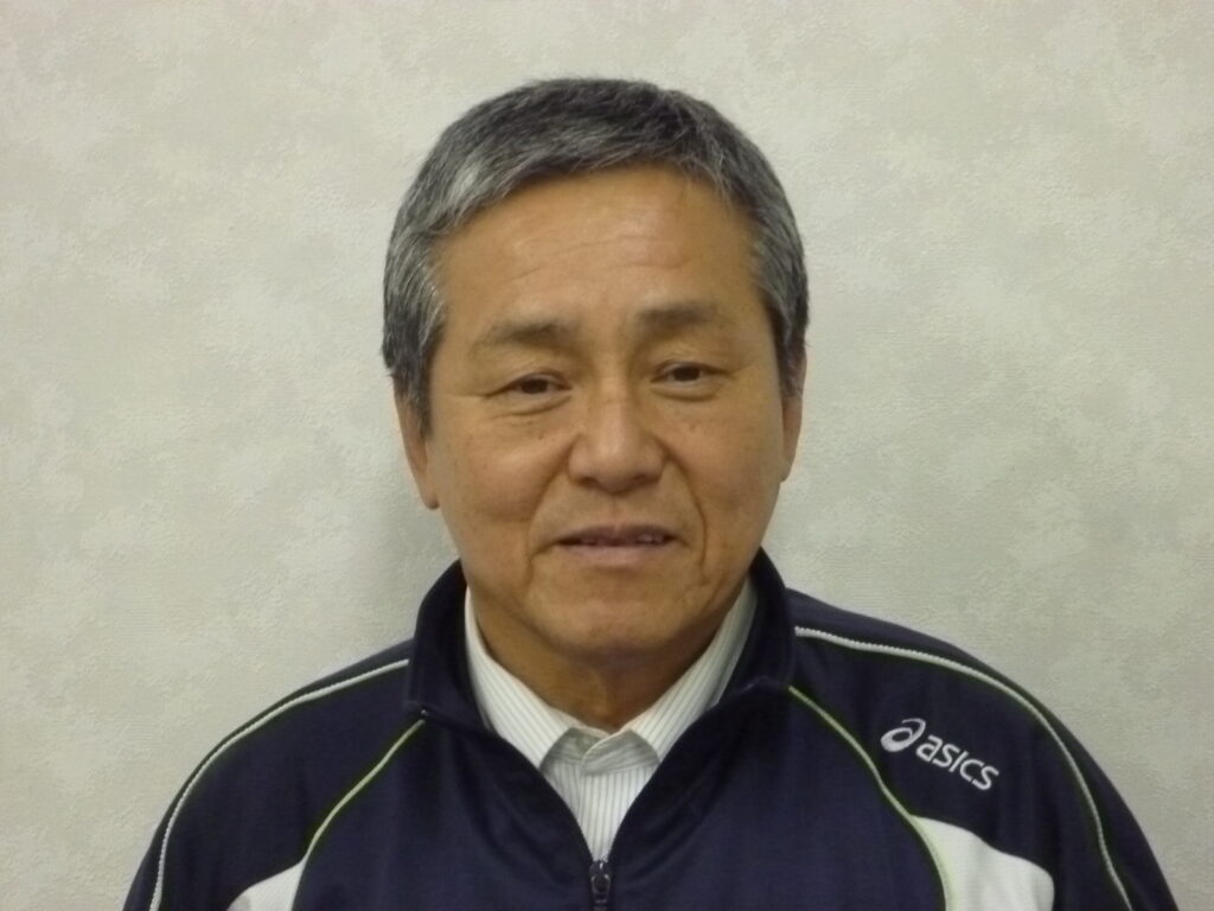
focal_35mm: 105
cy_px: 456
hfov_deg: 18.7
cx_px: 607
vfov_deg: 14.1
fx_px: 3682
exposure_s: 1/25
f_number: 5.7
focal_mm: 18.6
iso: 800
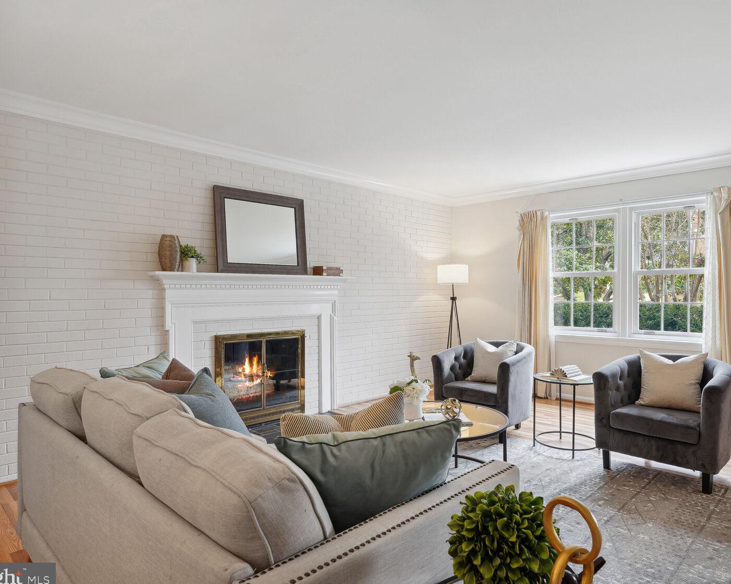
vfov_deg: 61.8
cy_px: 294
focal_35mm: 23
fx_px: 488
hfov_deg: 73.3
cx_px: 409
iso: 200
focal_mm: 19.5
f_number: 8
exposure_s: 1/5
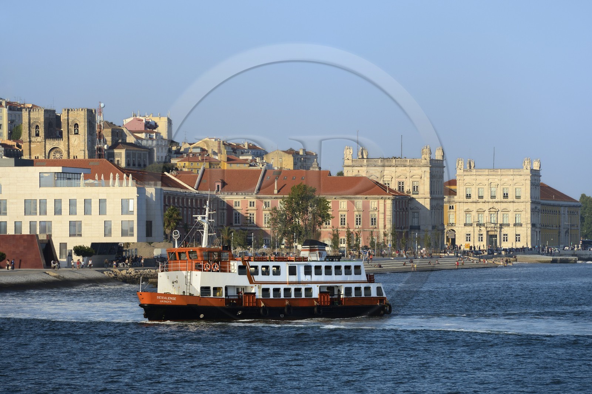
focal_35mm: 200
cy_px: 197
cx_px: 296
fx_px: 3288
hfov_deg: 10.3
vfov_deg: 6.9
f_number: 6.3
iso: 100
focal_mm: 200
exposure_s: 1/400
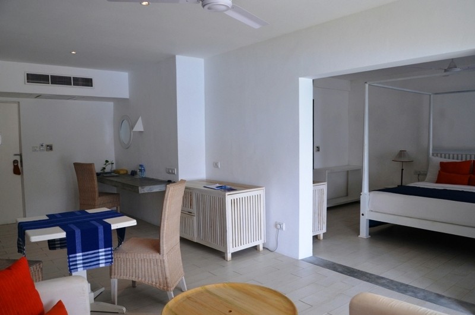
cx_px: 238
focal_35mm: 27
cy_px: 158
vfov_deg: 47.7
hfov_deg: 67.5
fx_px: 356
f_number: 5.6
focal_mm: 18
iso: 400
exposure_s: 1/125
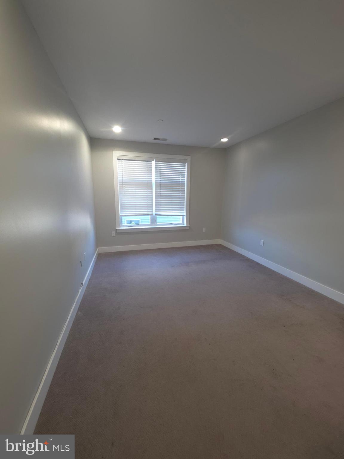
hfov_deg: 89.9
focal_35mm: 13
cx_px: 172
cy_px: 230
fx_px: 172
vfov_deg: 106.2
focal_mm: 2.2
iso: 160
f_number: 1.9
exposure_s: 1/30
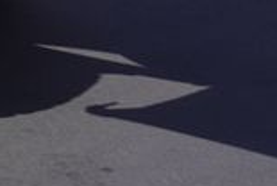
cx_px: -291
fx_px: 1003
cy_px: -165
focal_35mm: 130
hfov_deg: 13.3
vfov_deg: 9.9
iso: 100
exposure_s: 1/200
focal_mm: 21
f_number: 10
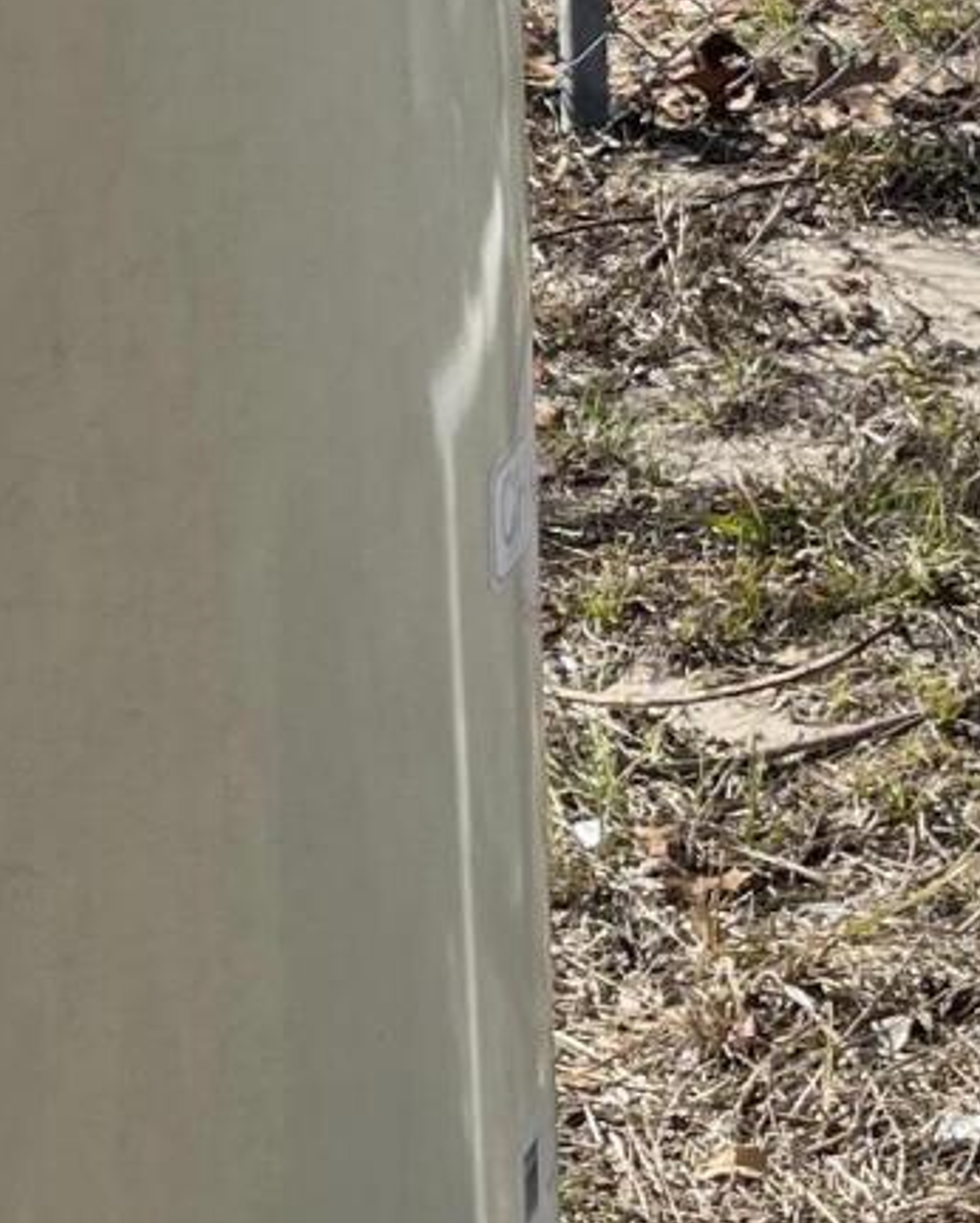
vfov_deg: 16.9
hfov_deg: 13.6
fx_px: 4094
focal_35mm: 113
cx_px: 640
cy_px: 368
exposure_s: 1/2247
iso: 32
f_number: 1.6
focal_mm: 5.1
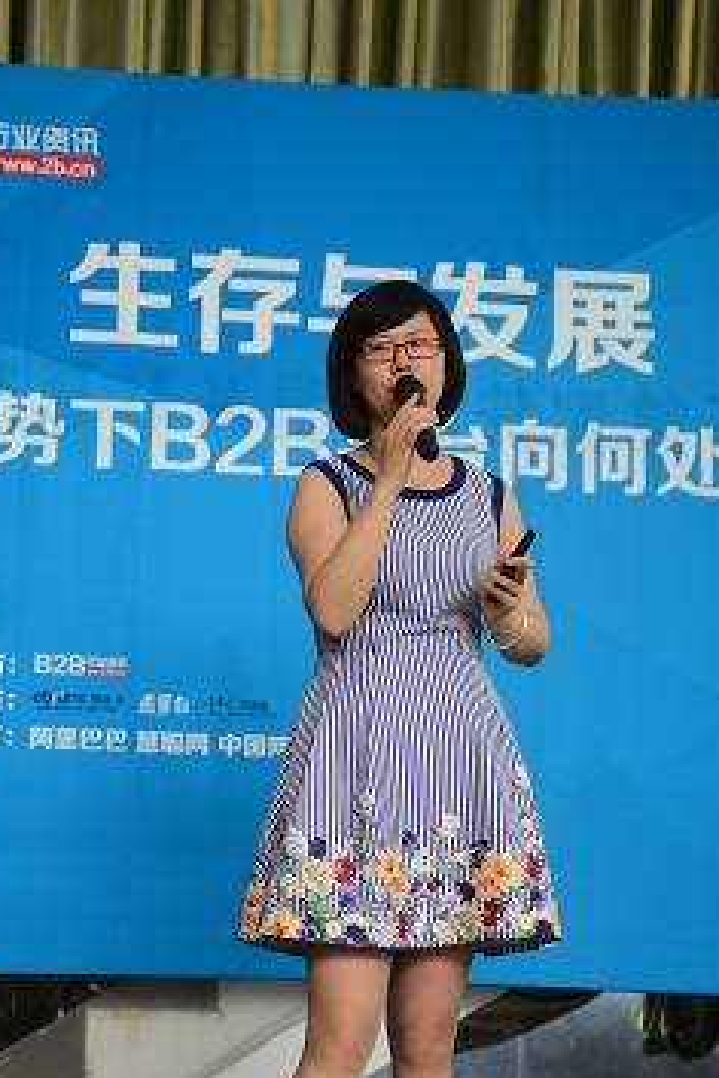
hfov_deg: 16.8
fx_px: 2426
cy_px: 664
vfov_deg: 25.0
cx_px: 228
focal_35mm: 81
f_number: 2.8
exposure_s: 1/80
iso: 400
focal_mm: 52
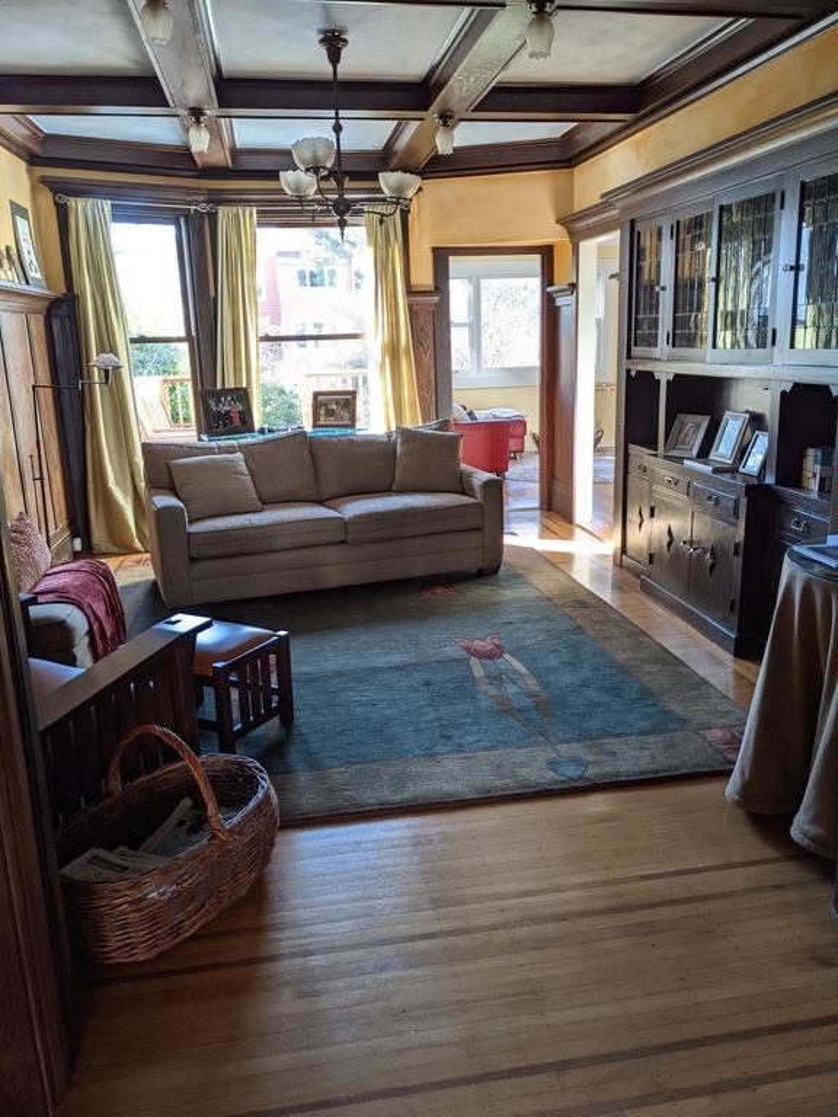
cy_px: 558
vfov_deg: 65.3
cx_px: 419
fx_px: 872
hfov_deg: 51.4
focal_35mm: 27
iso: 53
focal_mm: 4.38
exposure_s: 1/40
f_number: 1.73
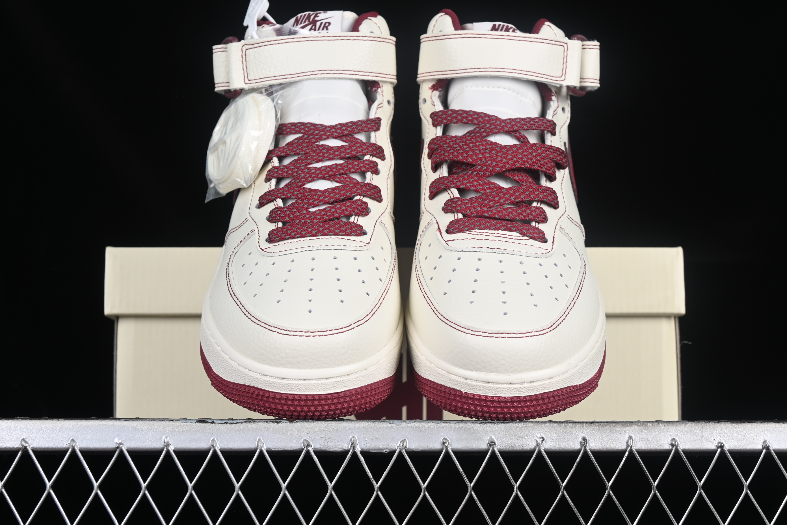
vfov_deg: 18.2
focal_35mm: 75
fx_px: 1639
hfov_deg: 27.0
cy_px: 262
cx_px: 394
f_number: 8
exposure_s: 1/80
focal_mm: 50
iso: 160
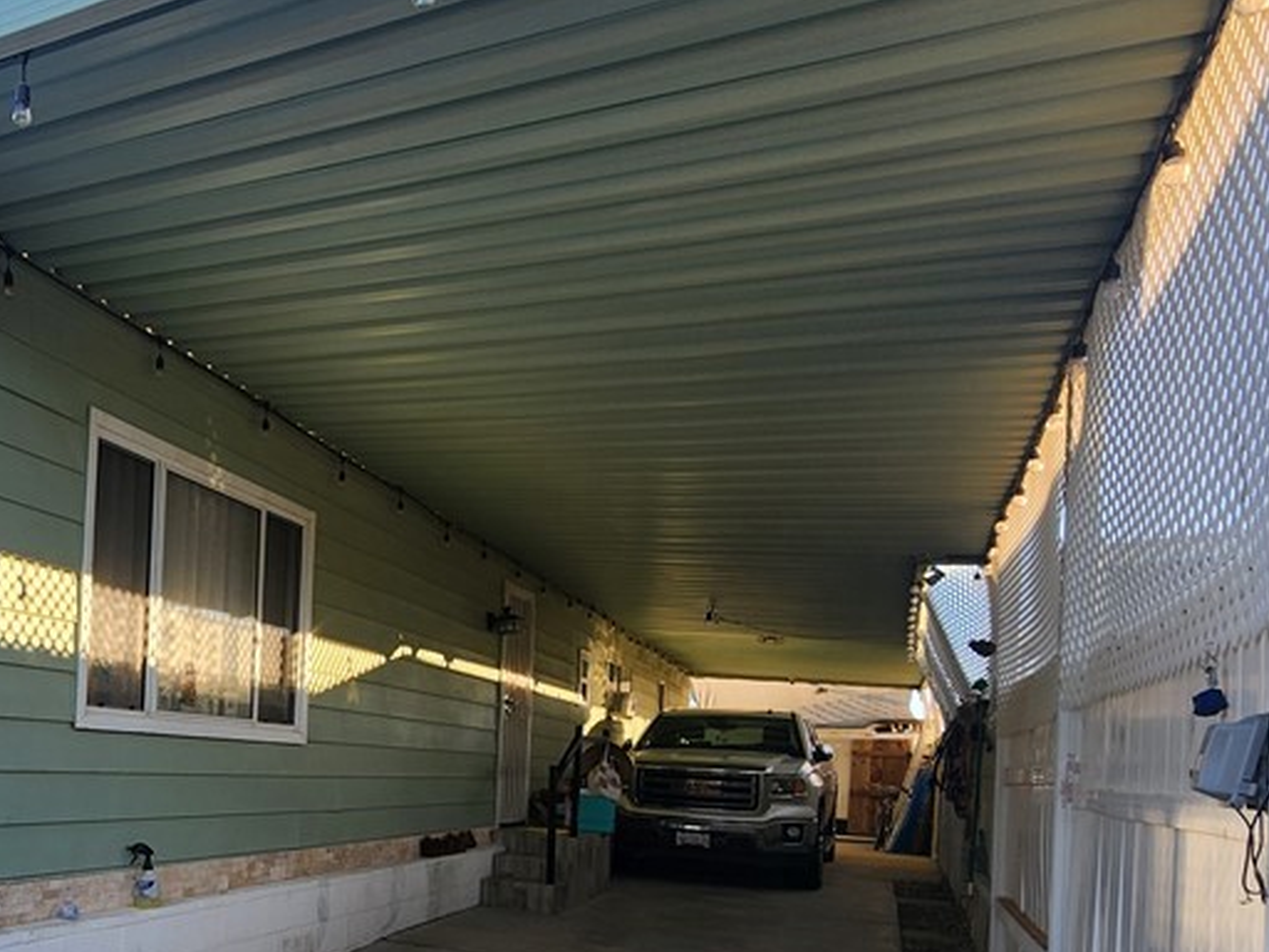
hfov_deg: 58.5
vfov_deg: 50.6
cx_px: 149
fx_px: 953
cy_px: 729
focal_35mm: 26
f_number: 2.2
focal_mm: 2.2
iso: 50
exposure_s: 1/315
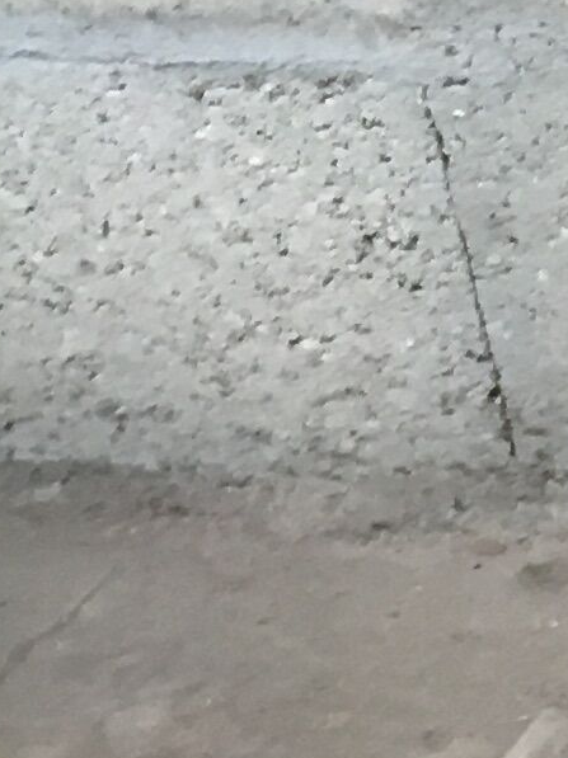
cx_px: 1910
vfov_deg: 10.1
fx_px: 4293
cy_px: 391
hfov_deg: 6.6
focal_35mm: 196
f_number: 2.2
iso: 100
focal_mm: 4.15
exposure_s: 1/33
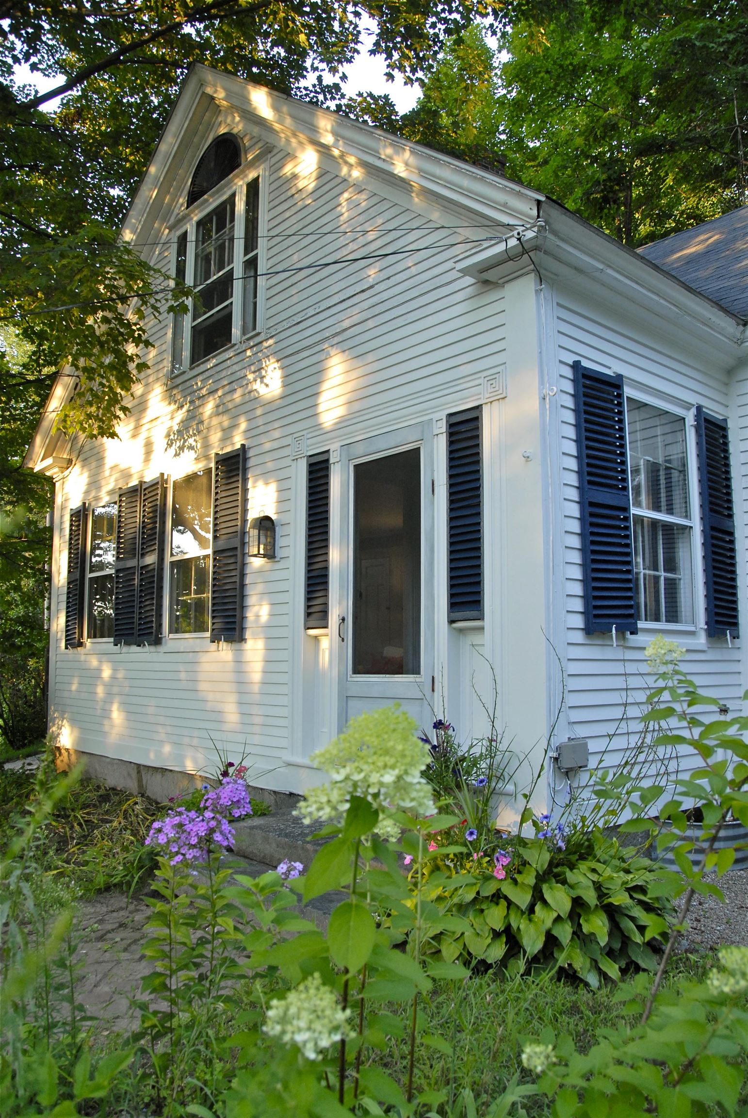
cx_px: 374
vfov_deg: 67.3
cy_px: 559
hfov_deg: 48.0
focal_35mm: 27
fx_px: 839
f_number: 4.5
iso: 400
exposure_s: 1/80
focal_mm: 18
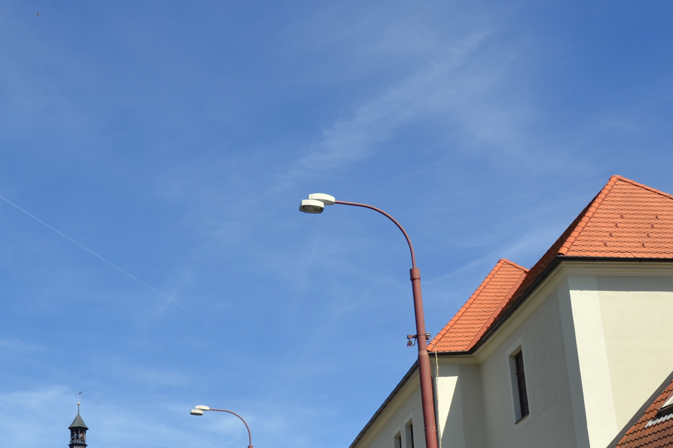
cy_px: 264
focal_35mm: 54
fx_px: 1009
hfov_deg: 36.5
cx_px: 229
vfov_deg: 25.0
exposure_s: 1/320
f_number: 9
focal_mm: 20
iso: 100
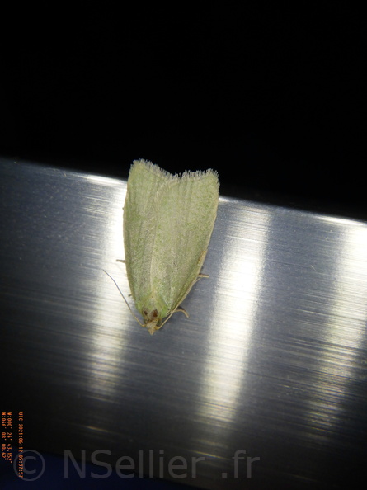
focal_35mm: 34
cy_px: 245
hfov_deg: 41.8
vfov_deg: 54.0
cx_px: 184
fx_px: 481
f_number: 4.6
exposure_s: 1/4000
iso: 250
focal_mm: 6.1
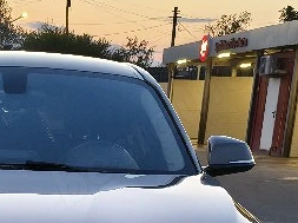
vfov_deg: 13.5
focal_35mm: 95
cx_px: -11
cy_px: 431
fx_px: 817
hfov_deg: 20.0
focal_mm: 5.56
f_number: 1.8
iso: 914
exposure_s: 1/50.3
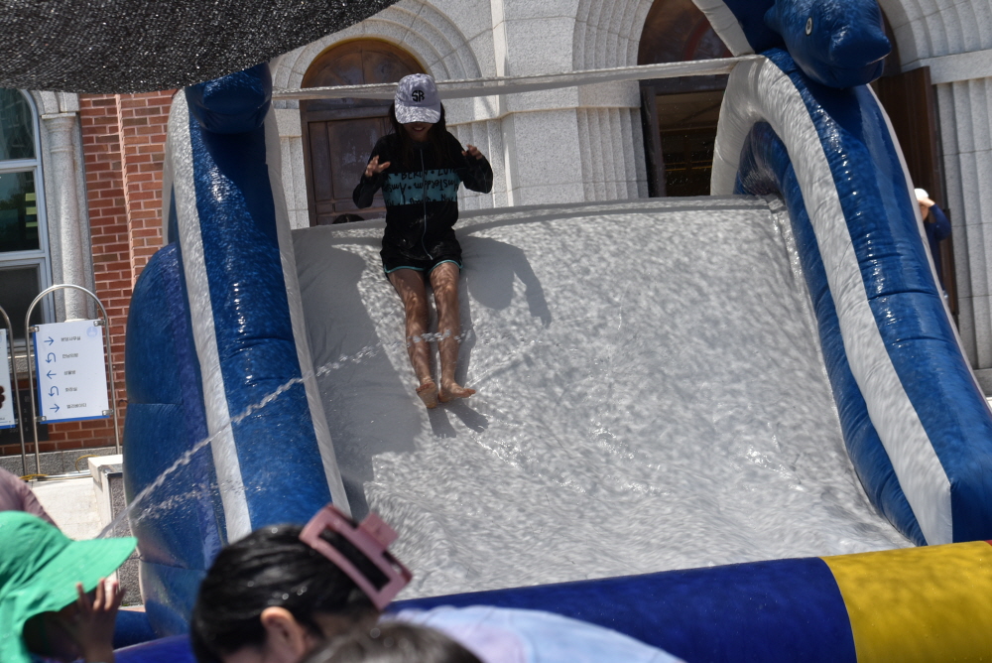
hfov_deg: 17.5
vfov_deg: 11.7
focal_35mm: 117
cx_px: 496
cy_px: 332
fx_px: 3226
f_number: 9
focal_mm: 78
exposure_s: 1/320
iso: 200
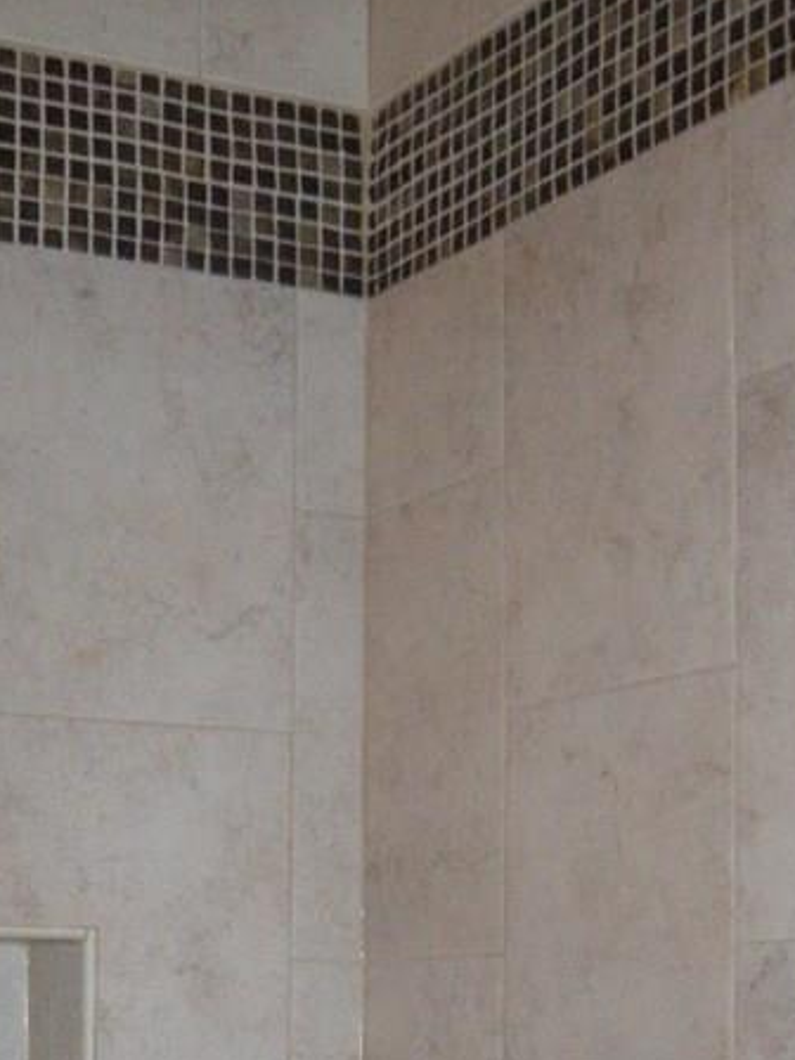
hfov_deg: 18.3
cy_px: 1150
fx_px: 2450
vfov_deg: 23.0
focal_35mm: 80
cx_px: 220
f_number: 3.8
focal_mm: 5.9
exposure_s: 1/60
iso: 400
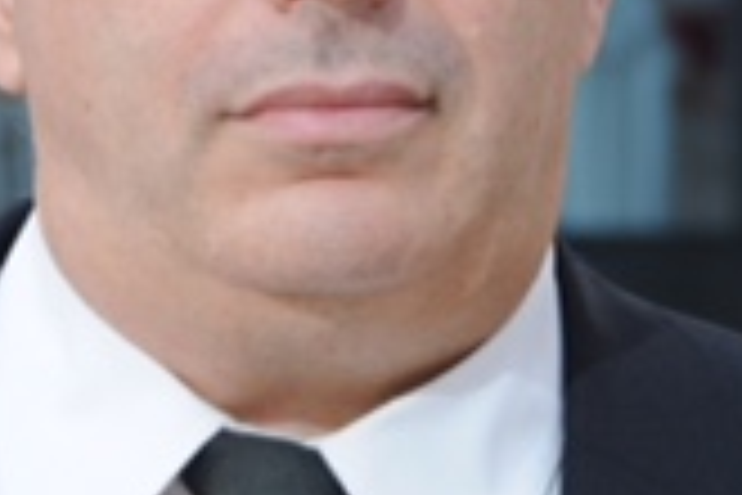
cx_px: 301
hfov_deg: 5.1
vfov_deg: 3.4
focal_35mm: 408
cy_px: 104
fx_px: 8409
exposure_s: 1/200
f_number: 7.1
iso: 200
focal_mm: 70
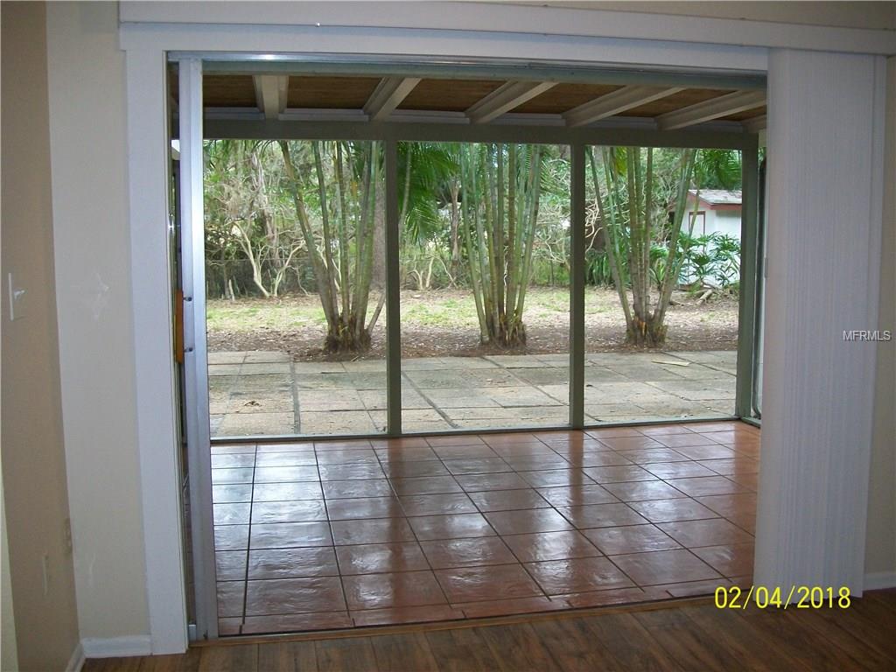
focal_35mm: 34
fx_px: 880
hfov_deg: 54.0
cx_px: 448
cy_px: 336
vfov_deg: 41.8
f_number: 2.7
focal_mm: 6.1
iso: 160
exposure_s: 1/60
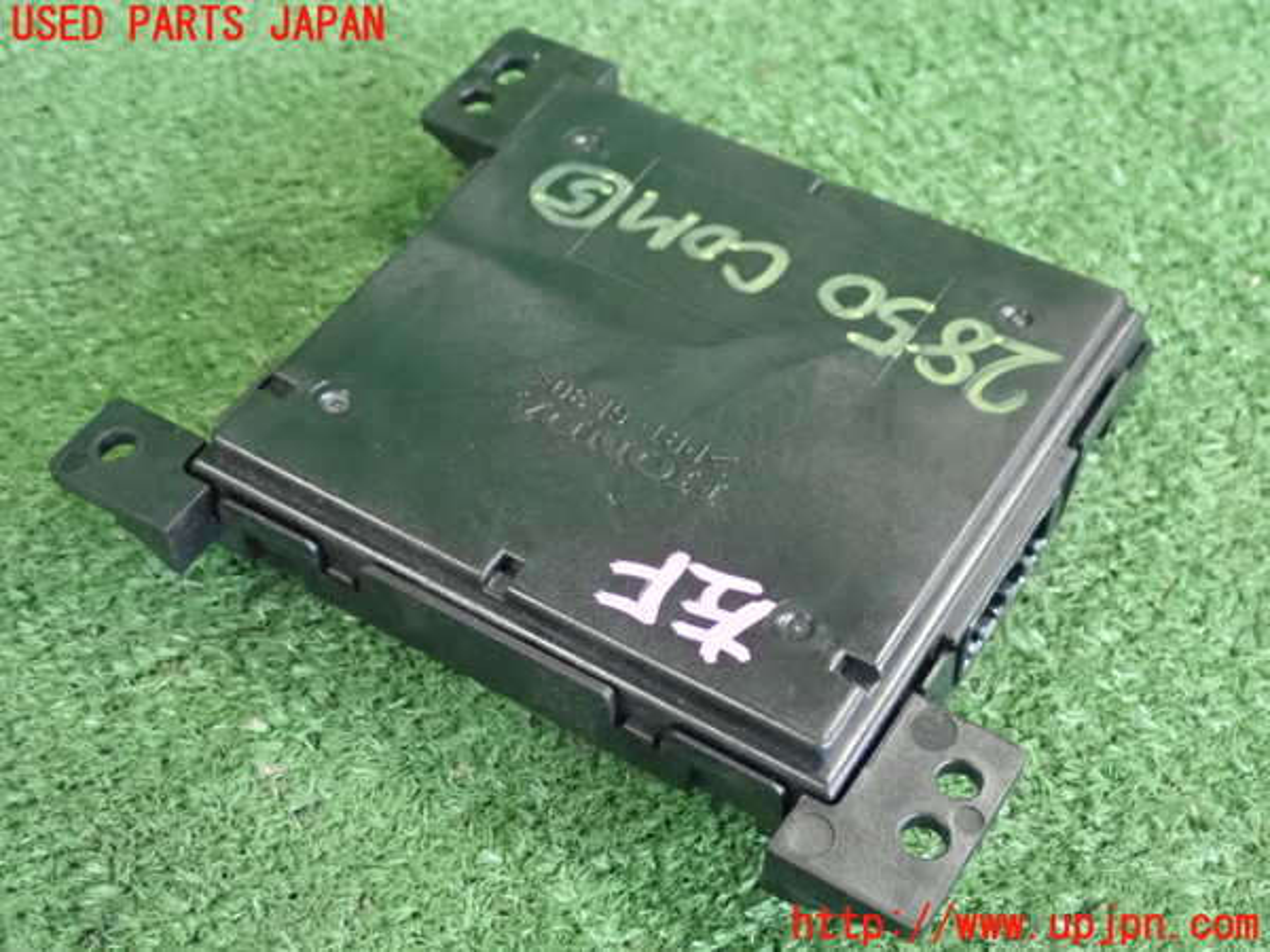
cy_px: 476
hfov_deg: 38.9
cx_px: 635
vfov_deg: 29.7
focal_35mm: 49
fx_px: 1798
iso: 2500
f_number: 3.2
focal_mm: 8.99
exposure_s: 1/50
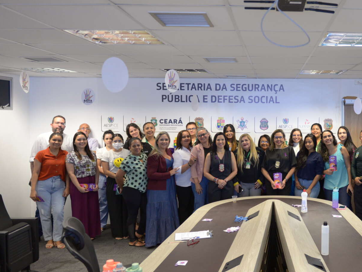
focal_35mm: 39
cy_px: 133
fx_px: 408
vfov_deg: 36.8
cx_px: 290
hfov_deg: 45.4
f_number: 2.8
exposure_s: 1/250
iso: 1600
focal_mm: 24
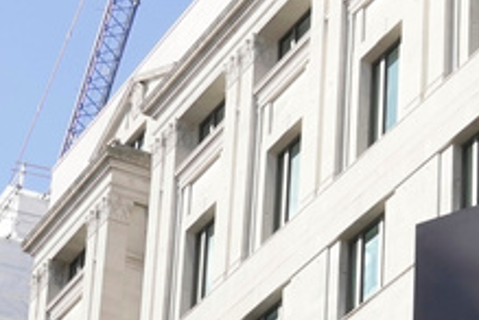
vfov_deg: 11.8
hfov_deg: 16.0
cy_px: 434
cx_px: 805
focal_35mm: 112
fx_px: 1490
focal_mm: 24
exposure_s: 1/500
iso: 400
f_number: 8
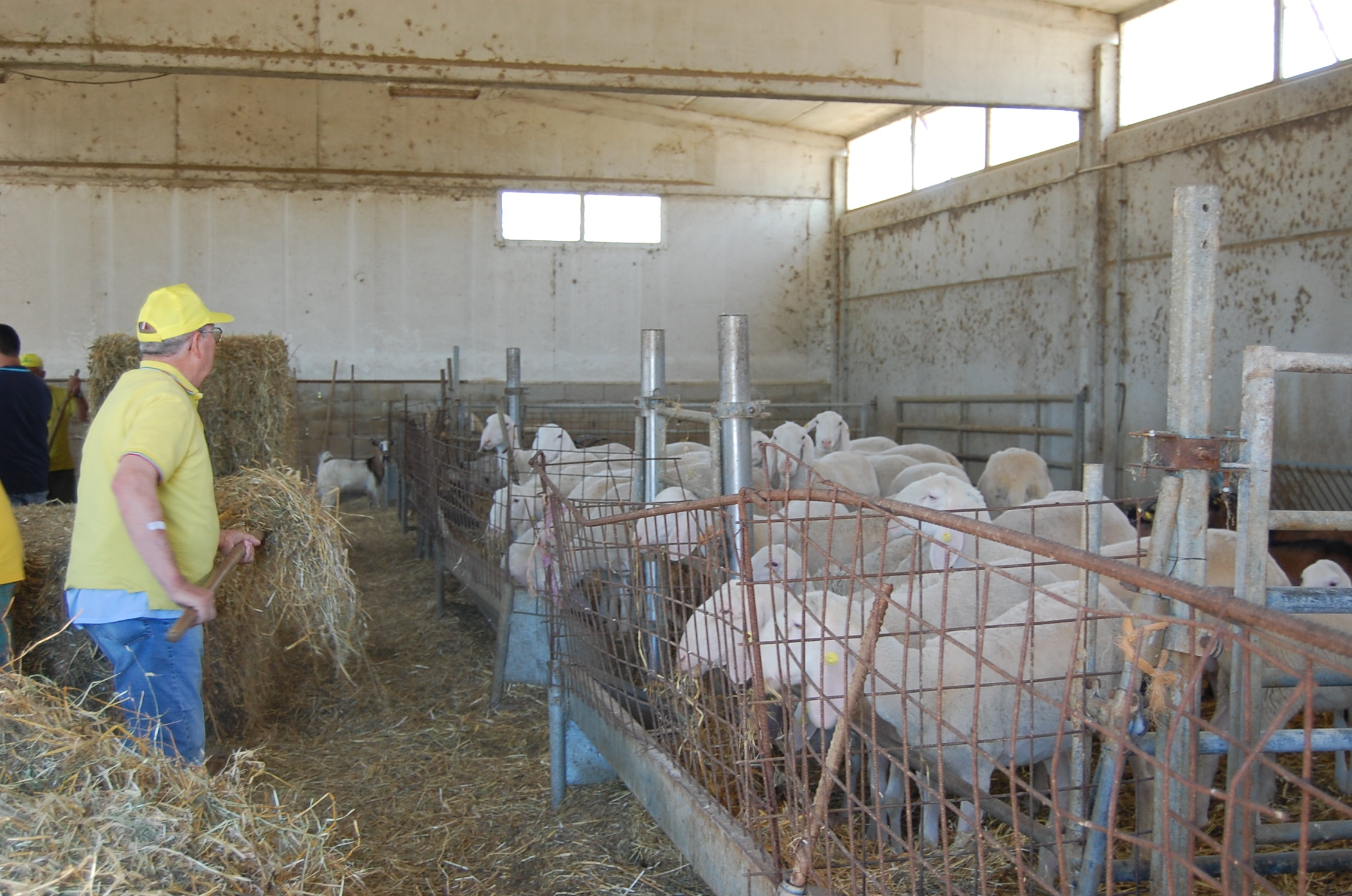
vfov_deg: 31.8
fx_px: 1575
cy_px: 448
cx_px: 676
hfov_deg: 46.5
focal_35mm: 42
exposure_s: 1/50
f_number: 4.2
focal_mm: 28
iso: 400
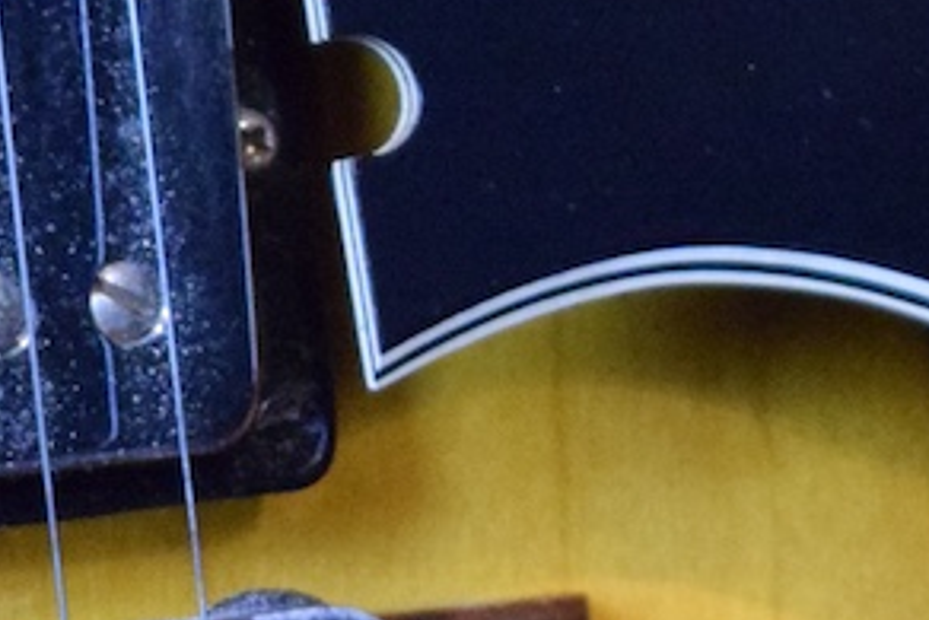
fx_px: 10935
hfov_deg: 4.9
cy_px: 779
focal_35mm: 424
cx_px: -130
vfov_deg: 3.2
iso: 6400
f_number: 5.6
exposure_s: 1/50
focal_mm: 55
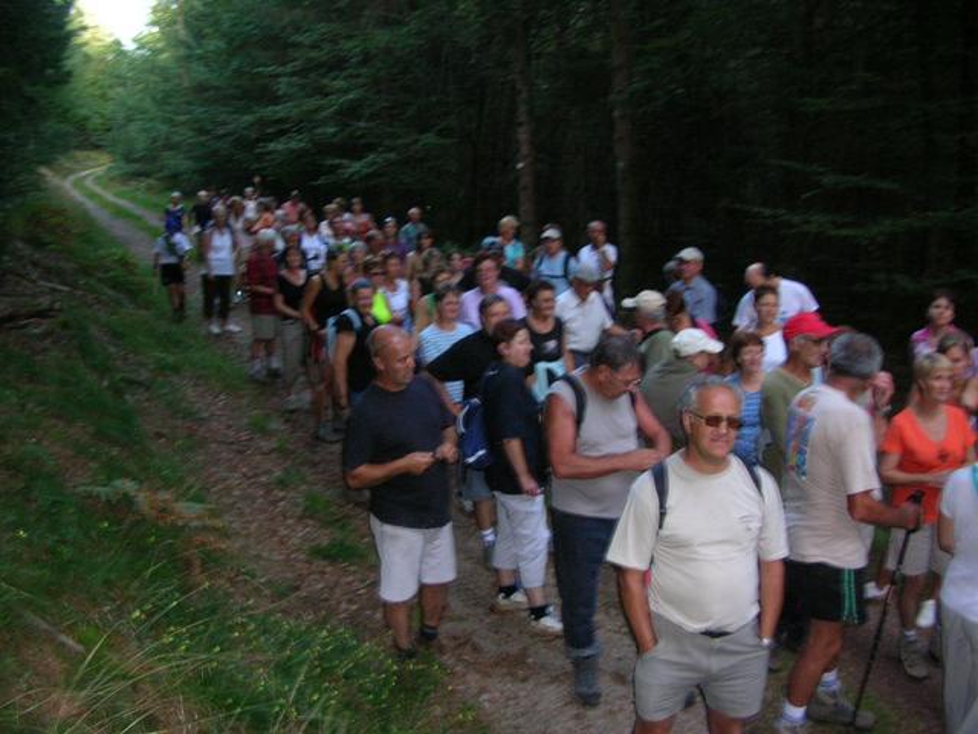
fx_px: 989
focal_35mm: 35
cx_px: 489
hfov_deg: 52.6
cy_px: 367
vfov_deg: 40.7
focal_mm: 5.8
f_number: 2.8
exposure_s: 1/60.1
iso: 162
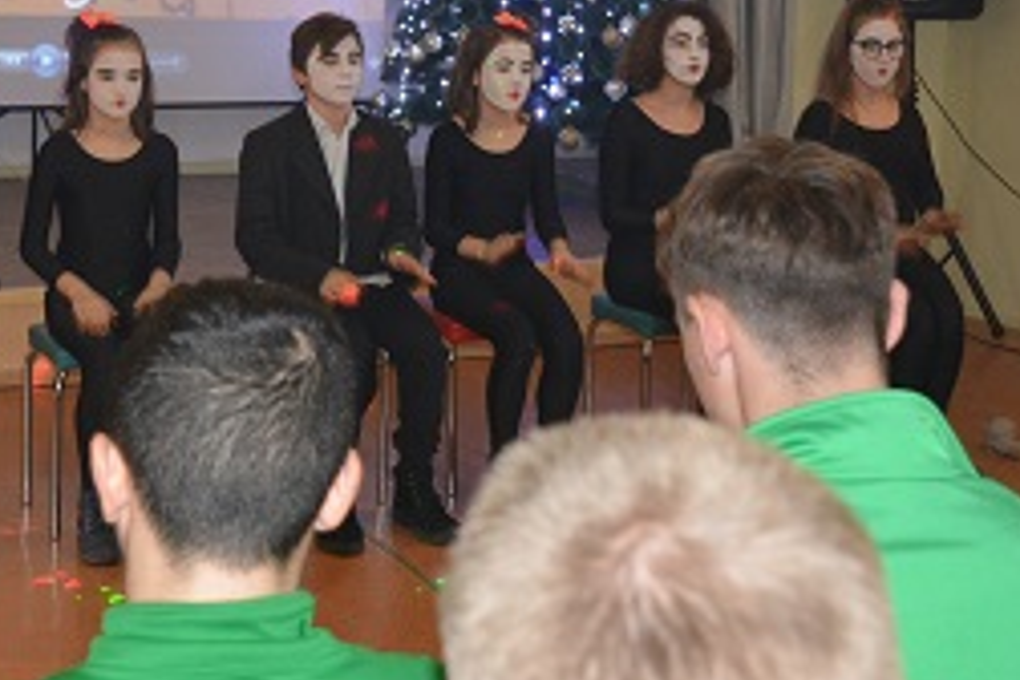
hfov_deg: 26.3
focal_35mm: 76
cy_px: 32
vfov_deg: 17.6
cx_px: 263
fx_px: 2159
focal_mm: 21
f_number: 3.8
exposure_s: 1/60
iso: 1100
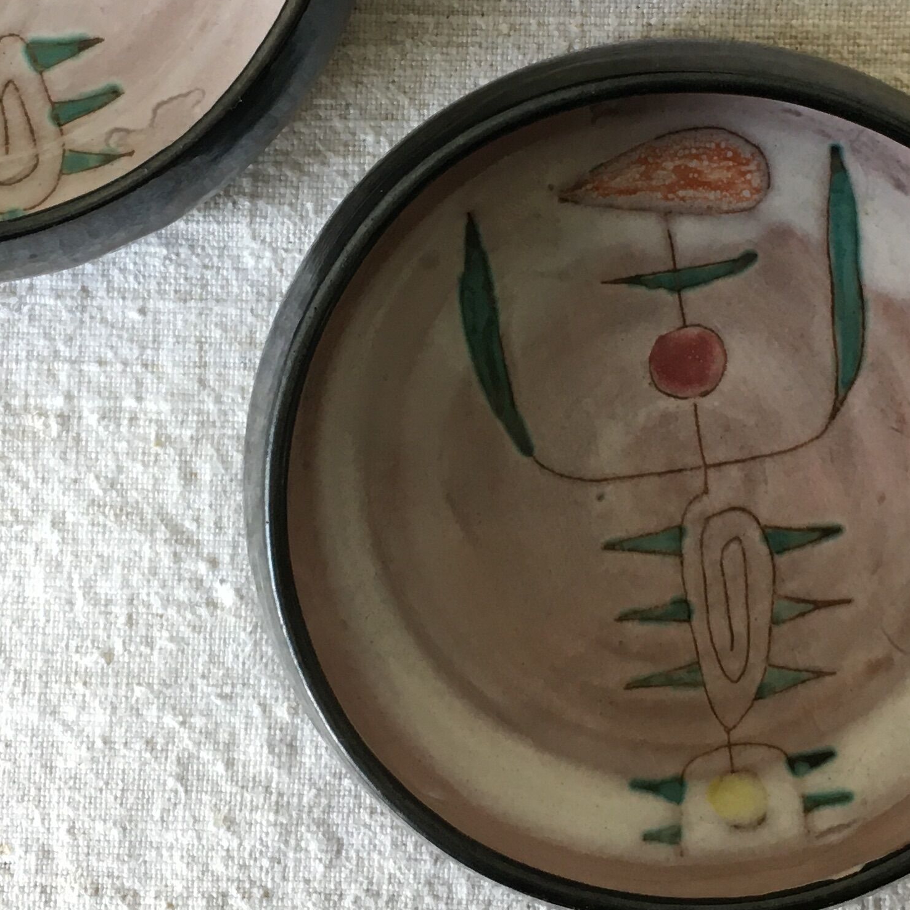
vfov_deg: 24.3
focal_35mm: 70
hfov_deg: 24.6
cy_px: 199
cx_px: 512
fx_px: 2082
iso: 40
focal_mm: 4.15
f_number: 2.2
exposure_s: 1/33
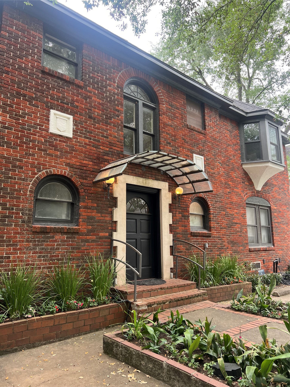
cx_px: 145
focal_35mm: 26
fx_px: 290
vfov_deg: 67.3
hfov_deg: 53.1
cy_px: 194
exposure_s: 1/180
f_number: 1.5
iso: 50
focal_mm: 5.7
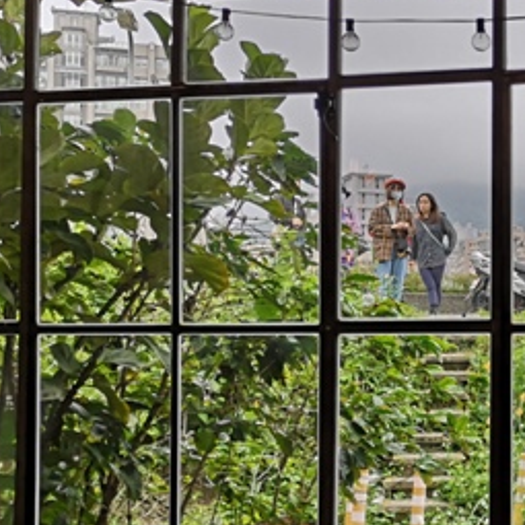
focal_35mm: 75
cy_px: 290
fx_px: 1287
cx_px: 692
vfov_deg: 23.0
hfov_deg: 20.9
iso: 50
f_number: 1.8
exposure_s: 1/109
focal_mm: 3.95
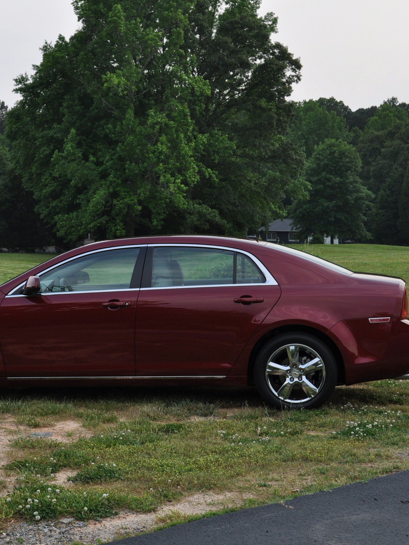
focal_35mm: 74
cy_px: 272
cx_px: 118
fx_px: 1165
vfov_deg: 26.3
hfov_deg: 19.8
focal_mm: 34
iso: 200
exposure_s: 1/100
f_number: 9
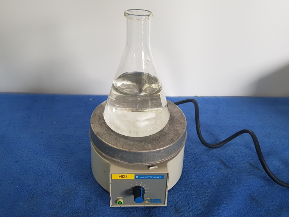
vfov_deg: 53.1
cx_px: 144
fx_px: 217
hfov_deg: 67.3
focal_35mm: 26
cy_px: 108
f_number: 1.7
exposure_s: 1/60
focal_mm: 4.3
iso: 100
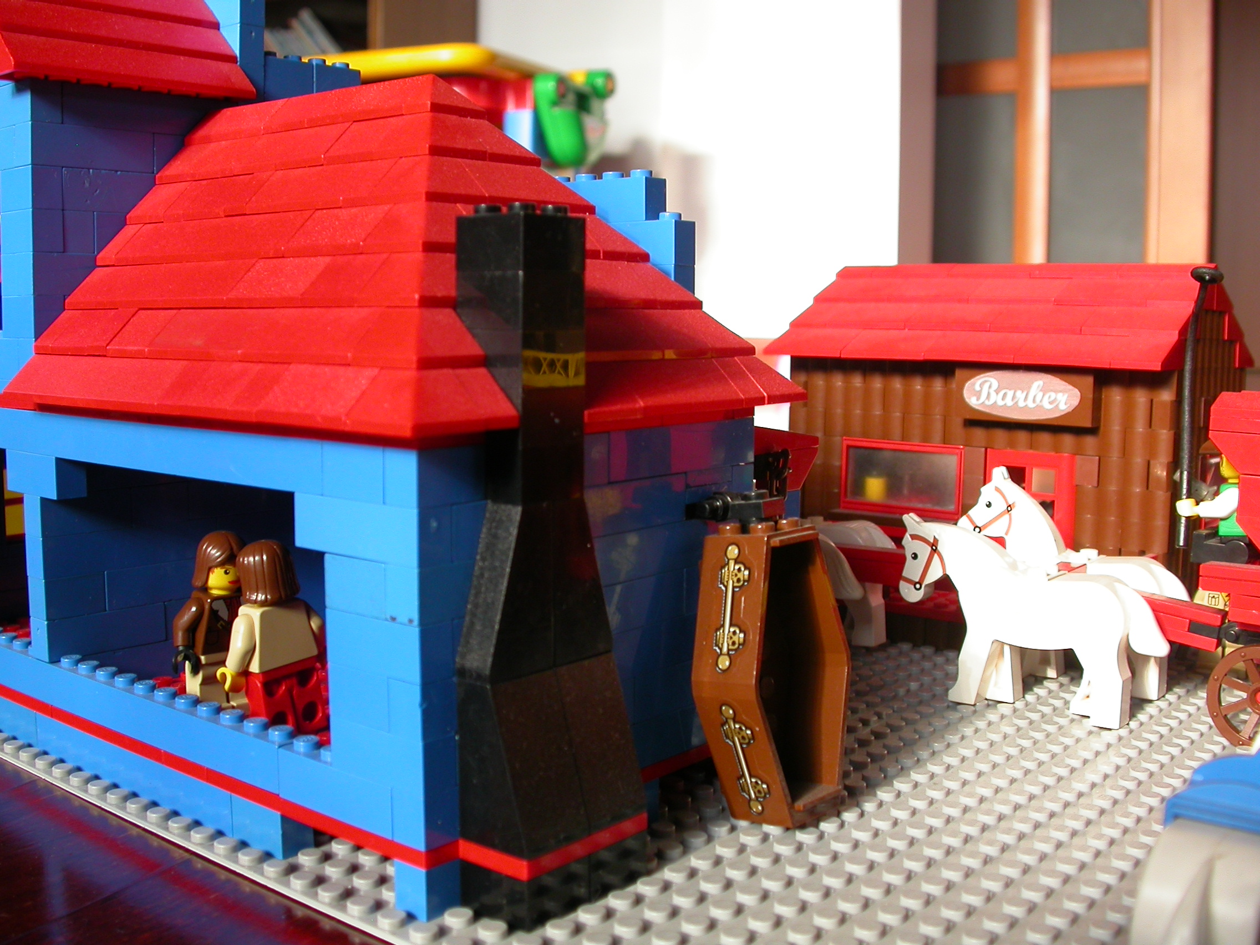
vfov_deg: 37.7
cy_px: 472
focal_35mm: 38
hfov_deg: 49.0
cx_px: 630
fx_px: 1383
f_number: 3.3
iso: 100
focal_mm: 7.85
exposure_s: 1/53
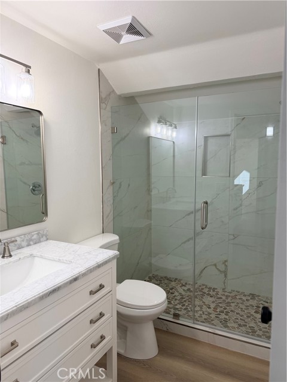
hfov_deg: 56.8
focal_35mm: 24
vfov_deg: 71.6
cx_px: 144
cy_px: 191
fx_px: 265
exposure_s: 1/176
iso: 64
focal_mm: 6.76
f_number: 1.78
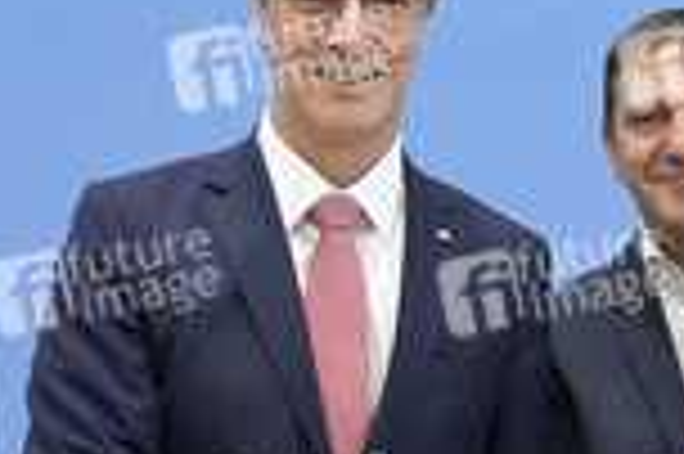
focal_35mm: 92
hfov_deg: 21.7
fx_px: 1746
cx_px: 614
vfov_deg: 14.7
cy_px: 396
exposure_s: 1/400
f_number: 5
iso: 4000
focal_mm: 31
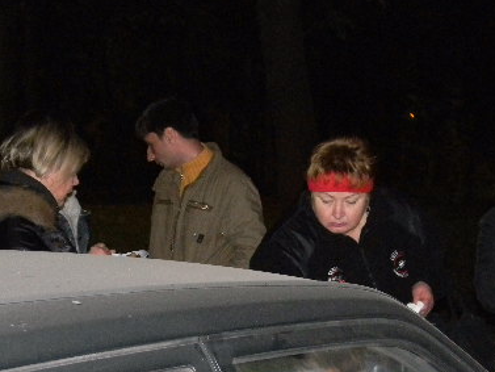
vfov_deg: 15.6
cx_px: 251
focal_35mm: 95
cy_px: 216
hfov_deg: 20.6
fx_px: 1359
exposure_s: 1/8
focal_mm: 10.1
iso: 800
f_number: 4.1
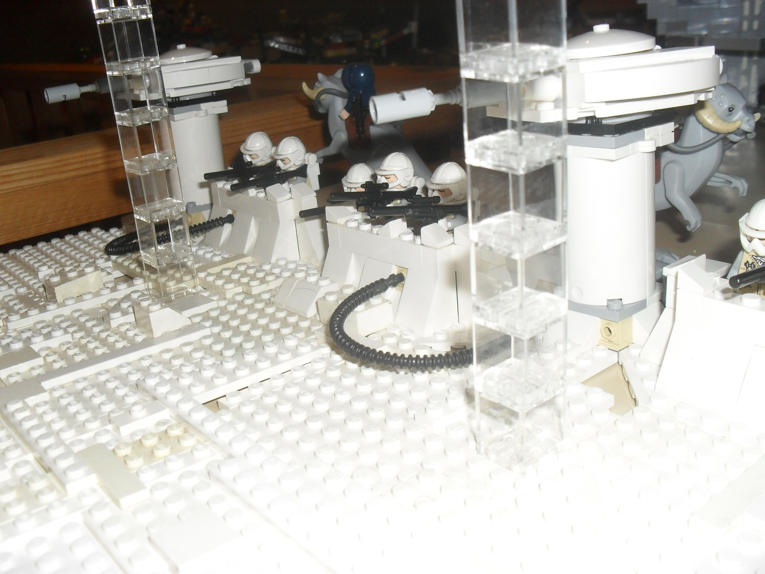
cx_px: 382
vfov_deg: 40.7
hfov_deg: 52.6
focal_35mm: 35
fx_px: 773
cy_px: 287
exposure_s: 1/45
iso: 200
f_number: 3.2
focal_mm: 6.3
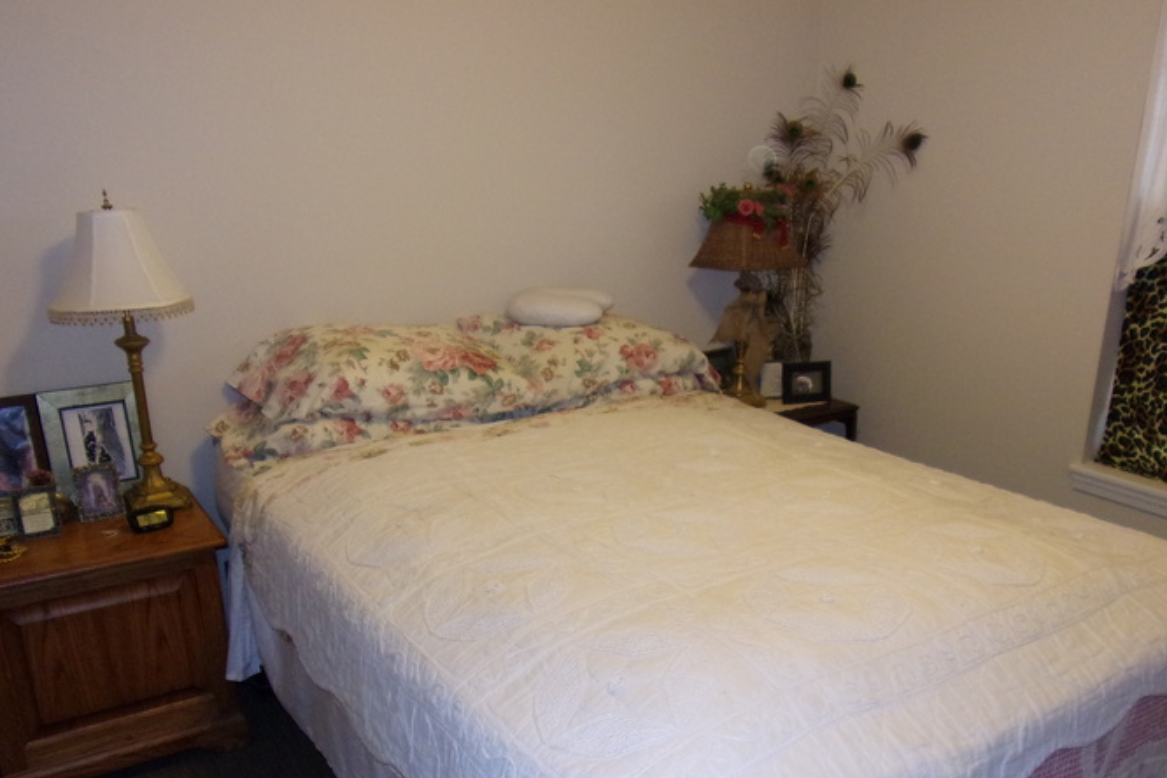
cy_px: 494
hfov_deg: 61.8
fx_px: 972
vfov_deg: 43.2
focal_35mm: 30
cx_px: 636
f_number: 3.3
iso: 200
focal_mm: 4.3
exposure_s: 1/34
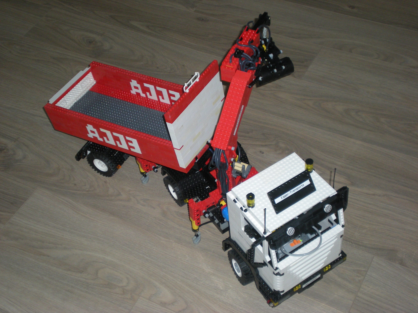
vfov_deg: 26.1
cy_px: 156
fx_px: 676
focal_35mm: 56
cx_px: 209
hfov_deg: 34.3
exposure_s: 1/60
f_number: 3.9
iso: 161
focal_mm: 9.3
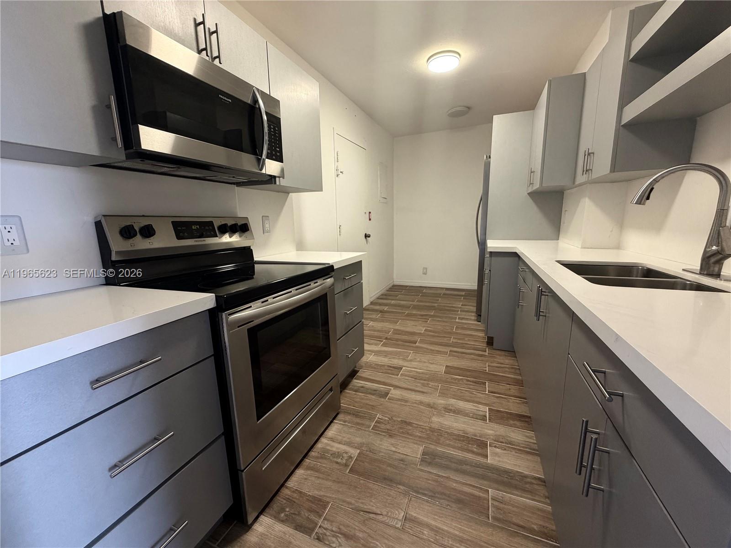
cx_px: 366
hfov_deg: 102.1
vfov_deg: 85.7
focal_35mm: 14
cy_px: 274
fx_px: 296
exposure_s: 1/88
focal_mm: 2.22
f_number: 2.2
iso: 320
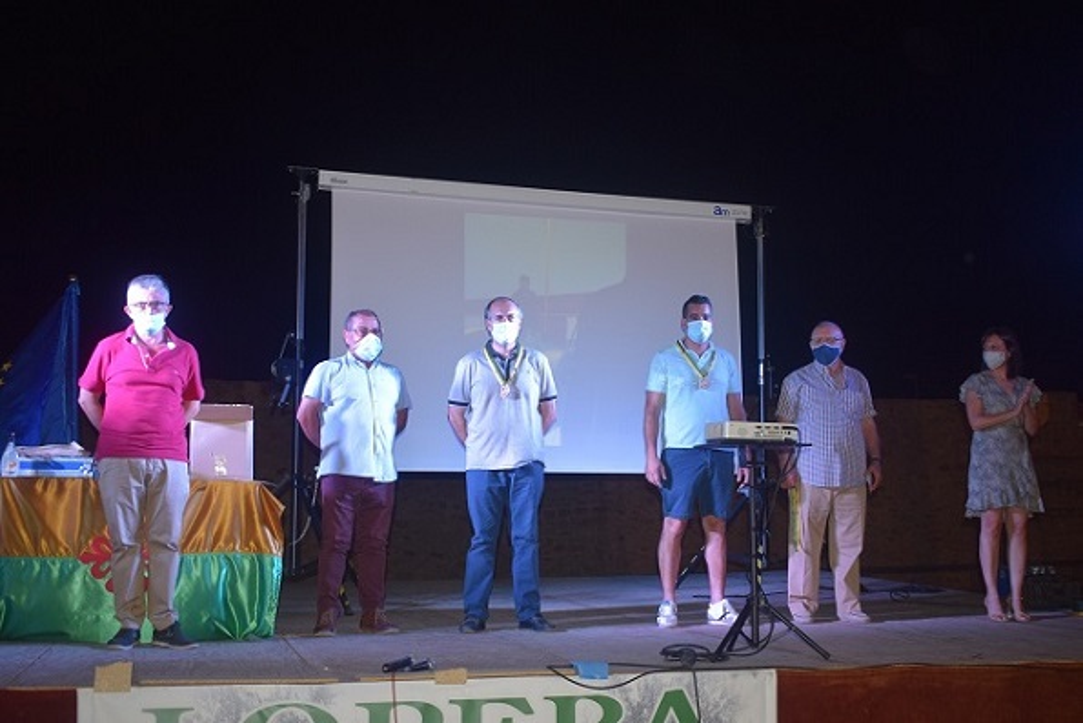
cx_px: 542
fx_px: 1219
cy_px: 362
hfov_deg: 47.9
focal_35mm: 40
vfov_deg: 33.0
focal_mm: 27
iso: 800
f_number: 4
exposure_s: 1/60
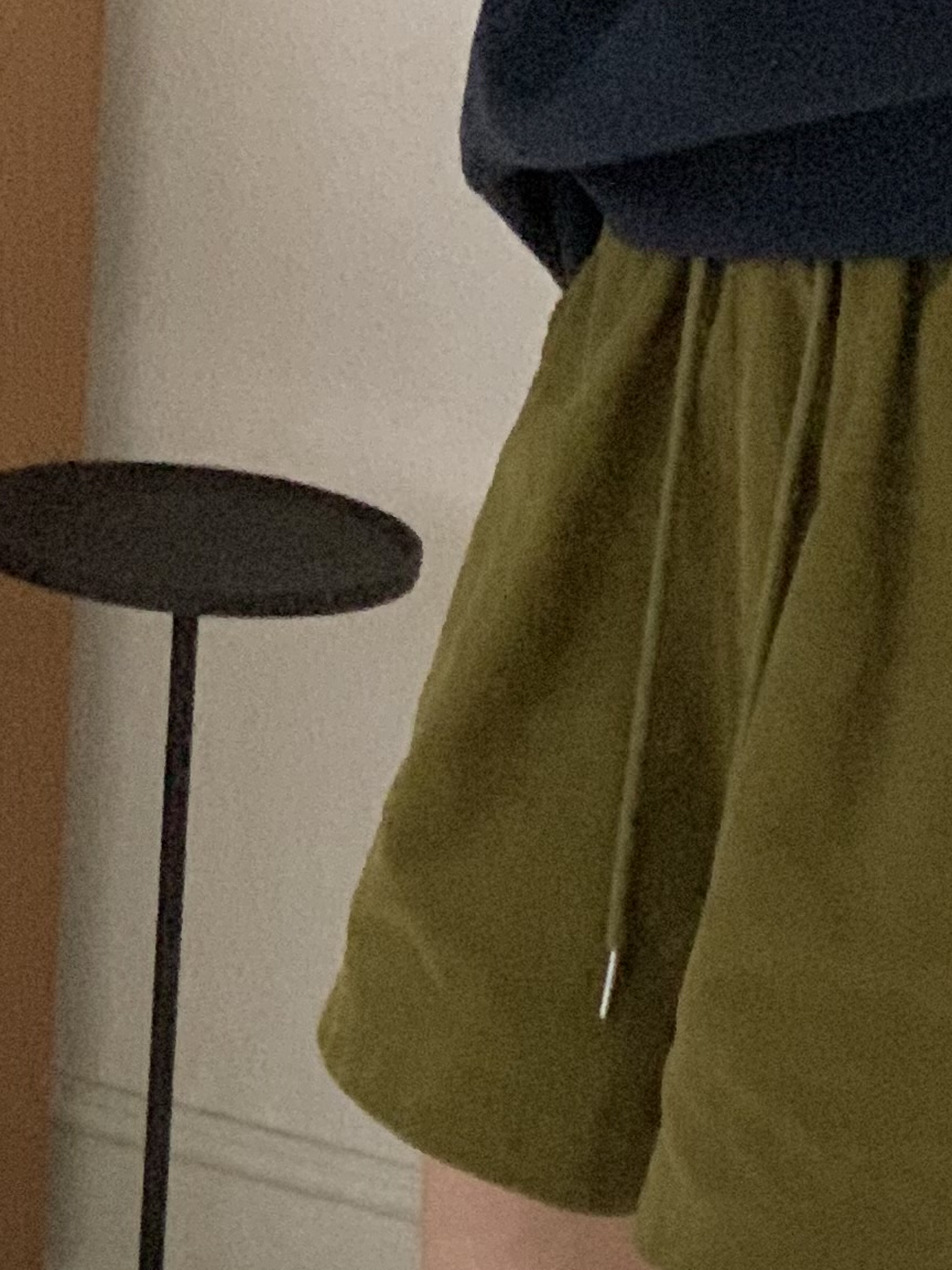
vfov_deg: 10.6
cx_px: 1077
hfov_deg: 8.1
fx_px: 6674
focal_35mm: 182
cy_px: 1763
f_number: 2.4
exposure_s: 1/60
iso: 400
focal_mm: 6
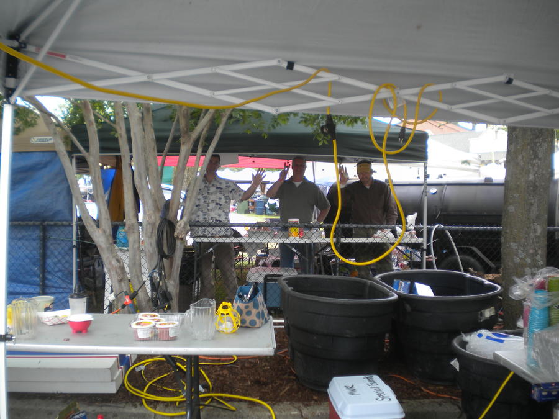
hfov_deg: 52.6
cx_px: 280
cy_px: 210
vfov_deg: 40.7
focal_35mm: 35
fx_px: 565
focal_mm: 6.3
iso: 80
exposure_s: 1/126
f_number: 3.1
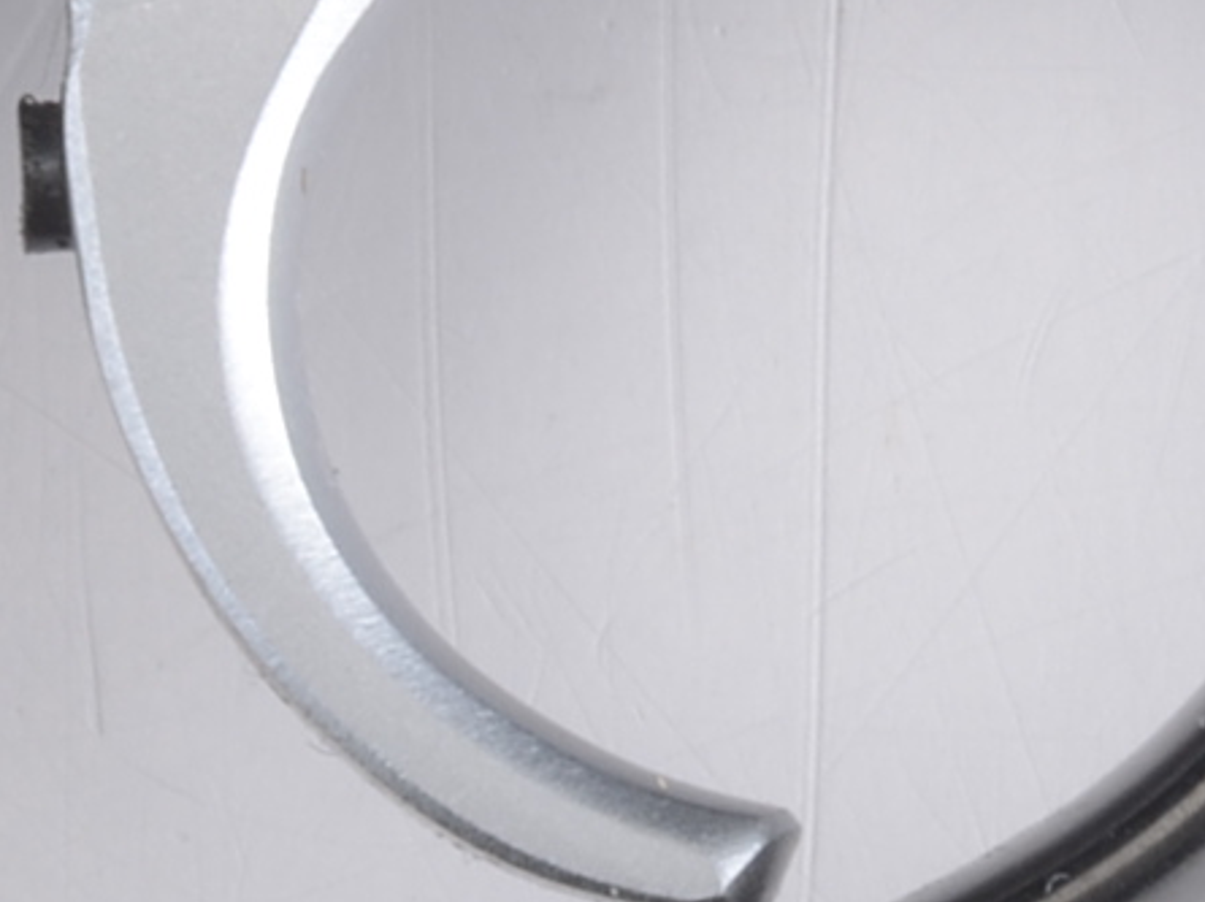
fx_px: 29136
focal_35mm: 838
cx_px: 1427
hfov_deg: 2.4
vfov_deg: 1.8
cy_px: -1089
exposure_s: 1/200
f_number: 25
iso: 160
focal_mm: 105
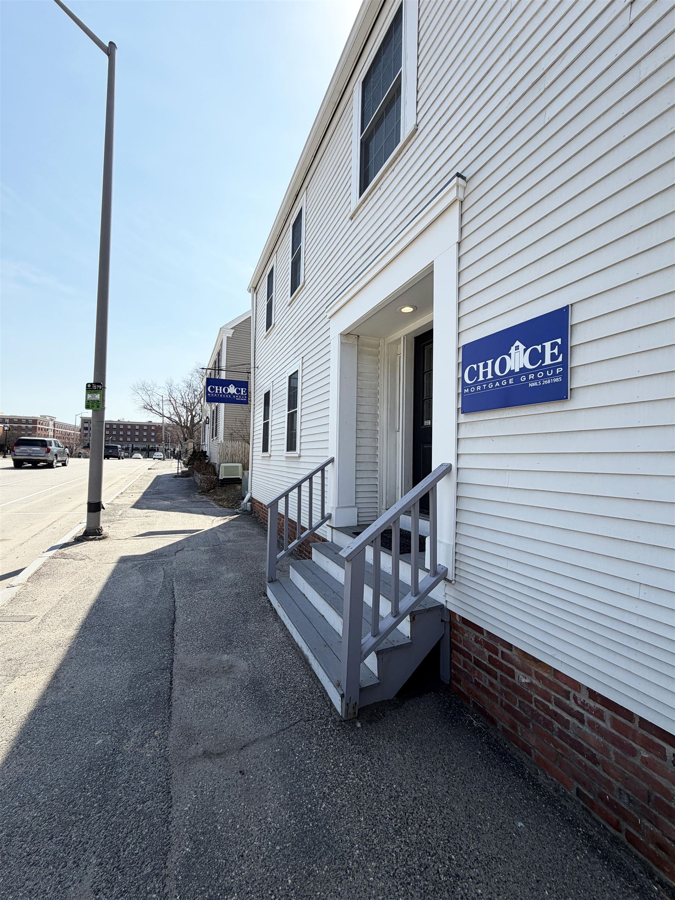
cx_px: 338
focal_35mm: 14
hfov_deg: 85.7
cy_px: 450
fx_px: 364
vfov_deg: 102.1
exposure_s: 1/770
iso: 20
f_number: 2.2
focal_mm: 2.22
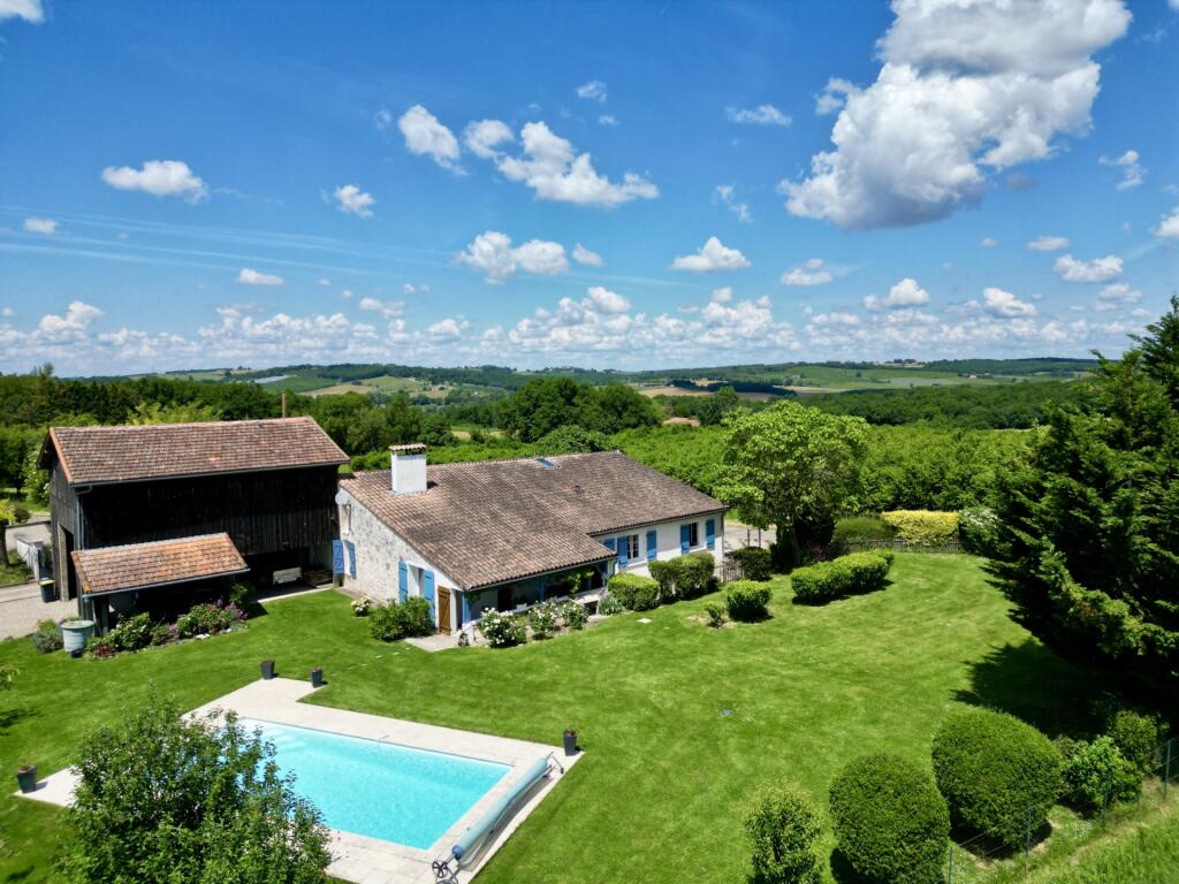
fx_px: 817
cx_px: 590
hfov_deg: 71.6
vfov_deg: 56.8
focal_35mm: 24
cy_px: 442
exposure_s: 1/4000
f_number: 1.7
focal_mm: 6.72
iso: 130
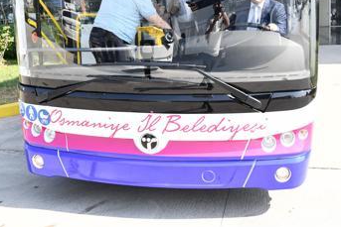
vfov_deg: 30.5
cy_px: 48
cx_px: 184
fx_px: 407
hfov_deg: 45.4
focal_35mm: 43
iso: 2500
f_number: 6.3
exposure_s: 1/2000
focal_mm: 24
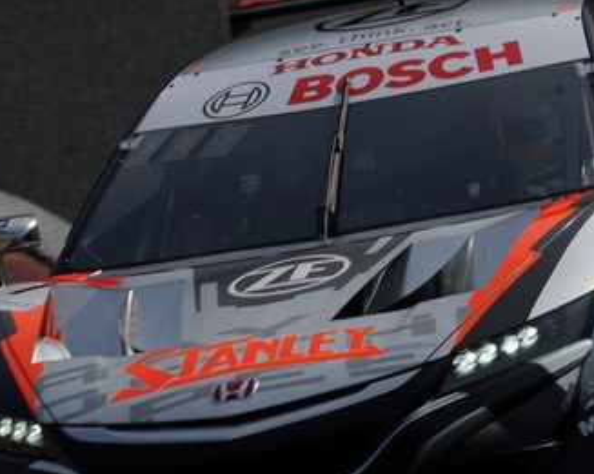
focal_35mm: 1012
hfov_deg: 1.9
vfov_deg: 1.5
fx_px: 17775
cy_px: 247
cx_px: 421
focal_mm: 489
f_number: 11
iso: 100
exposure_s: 1/400
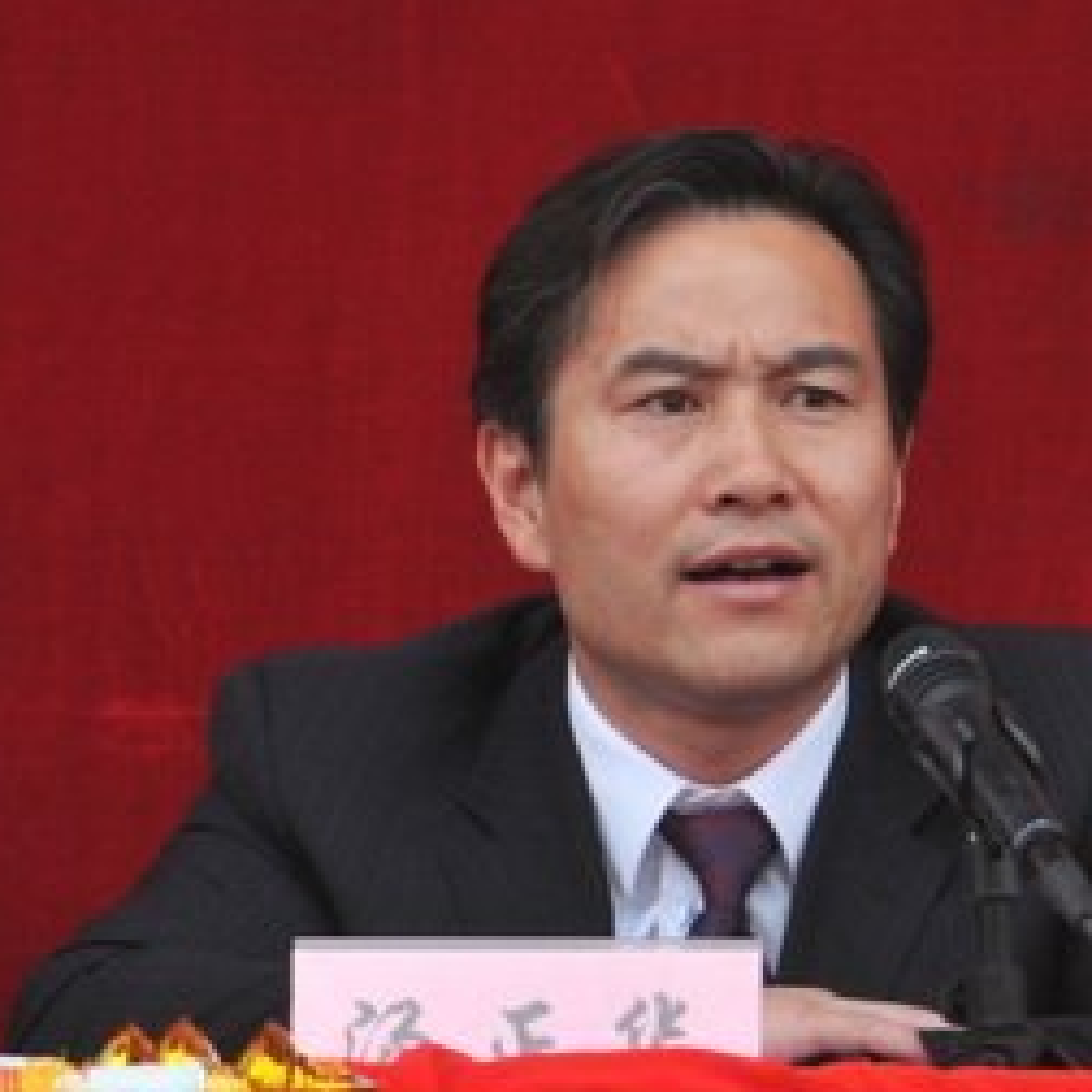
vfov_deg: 4.3
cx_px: 715
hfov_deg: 4.3
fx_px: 14455
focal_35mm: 405
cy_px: 559
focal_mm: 200
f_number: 7.1
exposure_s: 1/160
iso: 500
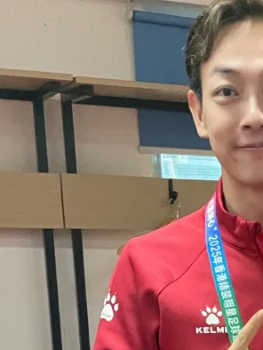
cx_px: 396
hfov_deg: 14.5
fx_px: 961
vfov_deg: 18.5
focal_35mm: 95
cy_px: 512
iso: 640
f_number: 1.6
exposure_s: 1/33
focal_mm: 4.2
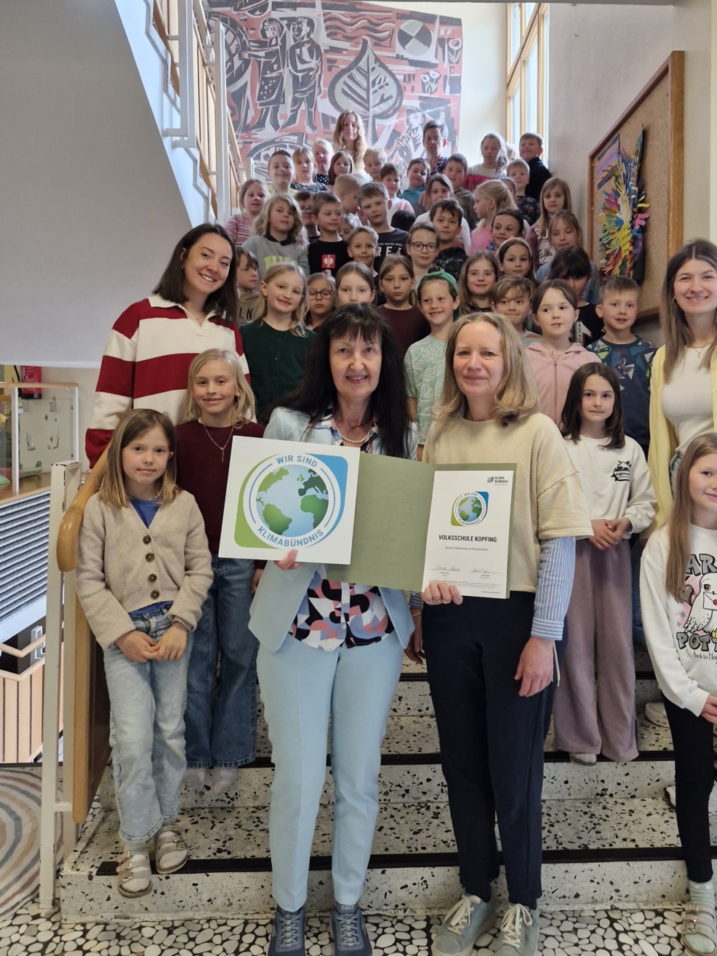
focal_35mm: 28
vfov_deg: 62.9
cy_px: 382
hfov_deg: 49.5
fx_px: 773
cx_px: 418
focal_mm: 5.54
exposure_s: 1/100
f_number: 1.8
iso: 500
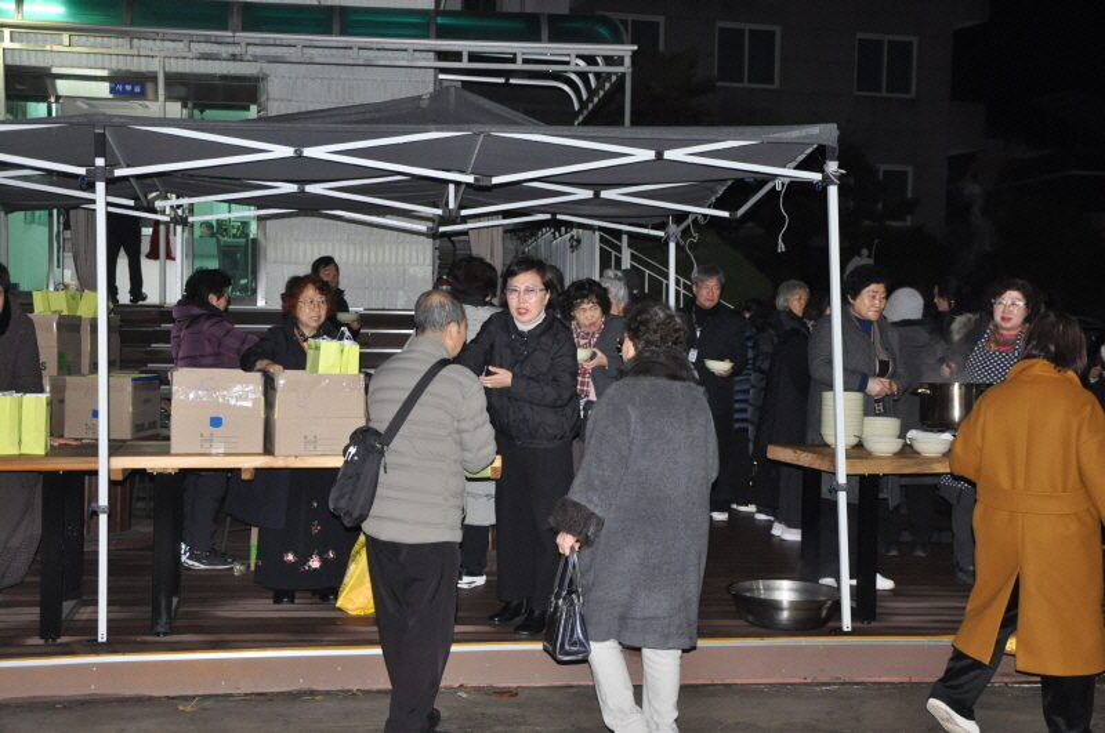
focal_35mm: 48
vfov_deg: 28.0
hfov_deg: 41.2
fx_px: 1471
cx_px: 552
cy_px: 366
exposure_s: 1/60
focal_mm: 32
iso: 800
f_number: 4.2
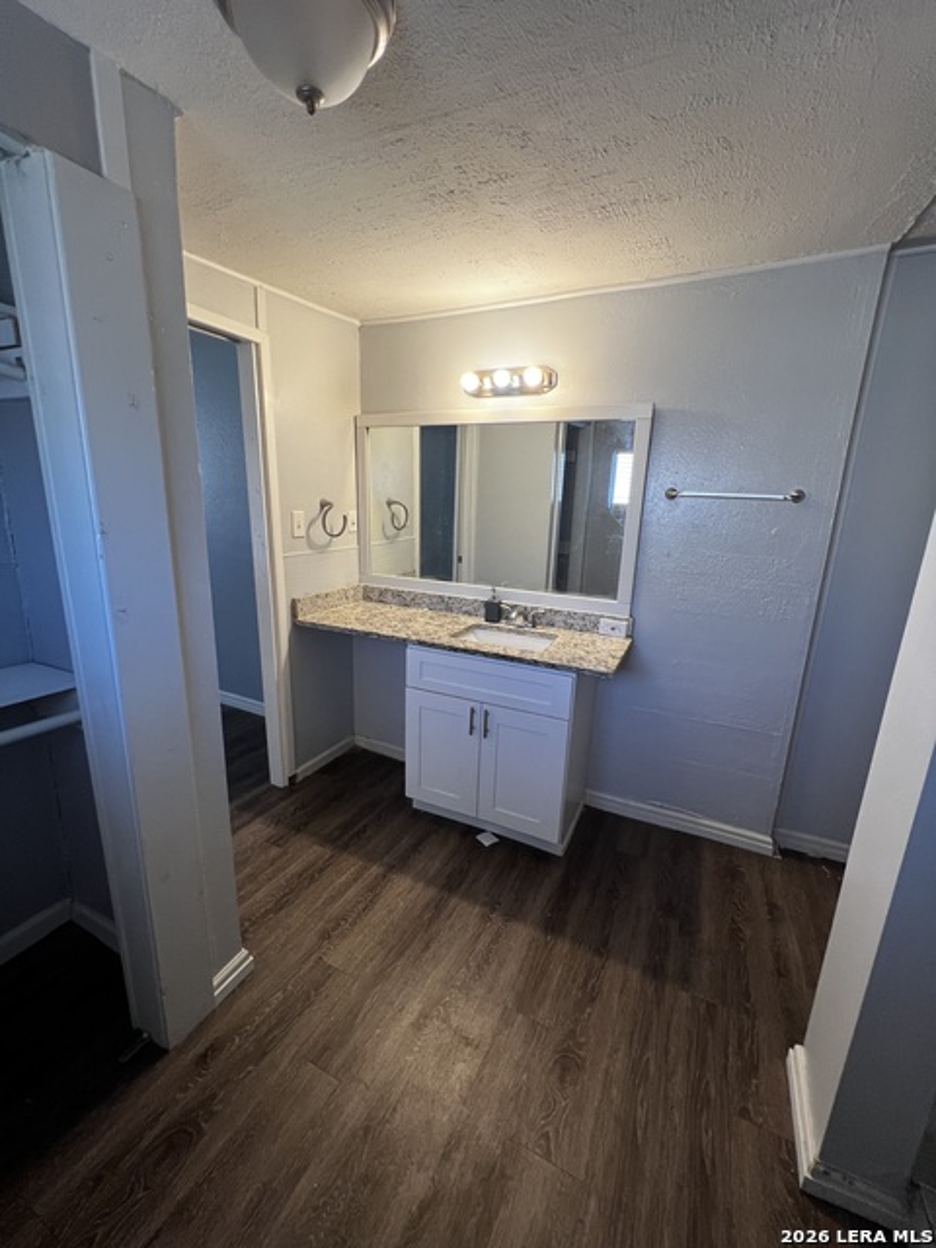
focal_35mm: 13
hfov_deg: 89.9
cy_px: 624
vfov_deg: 106.2
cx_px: 468
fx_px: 469
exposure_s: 1/120
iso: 125
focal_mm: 1.57
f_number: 1.8
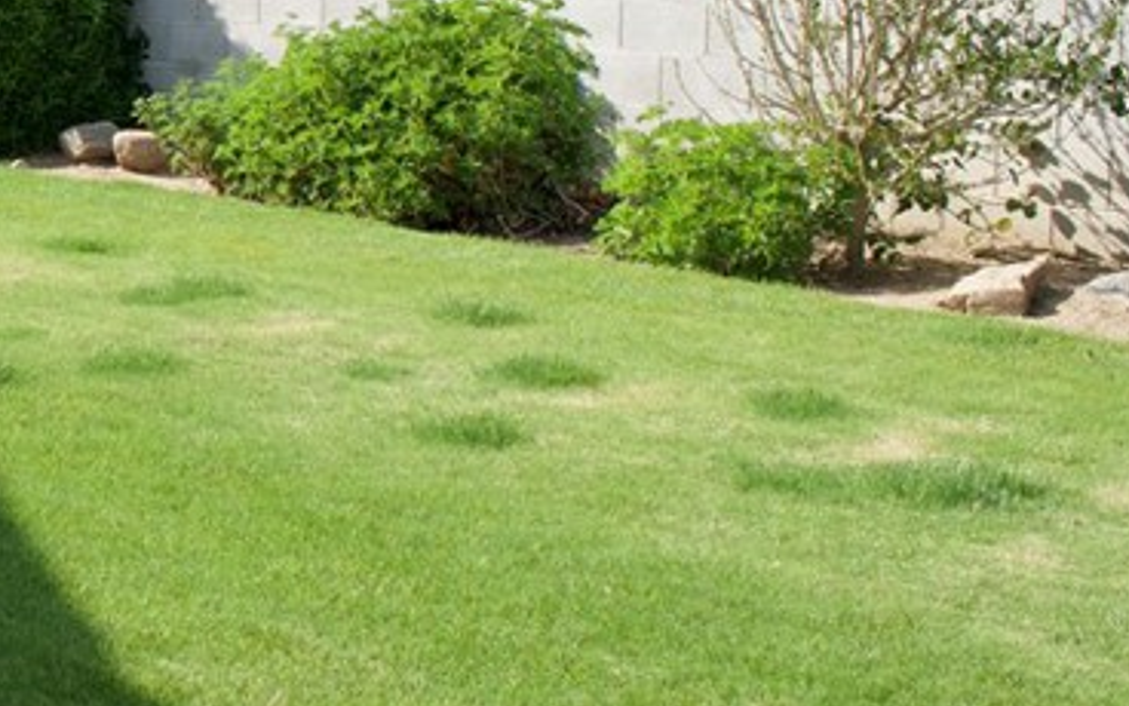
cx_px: -301
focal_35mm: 85
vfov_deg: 15.3
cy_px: 137
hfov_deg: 22.1
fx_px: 2615
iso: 400
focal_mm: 20
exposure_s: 1/800
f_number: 8
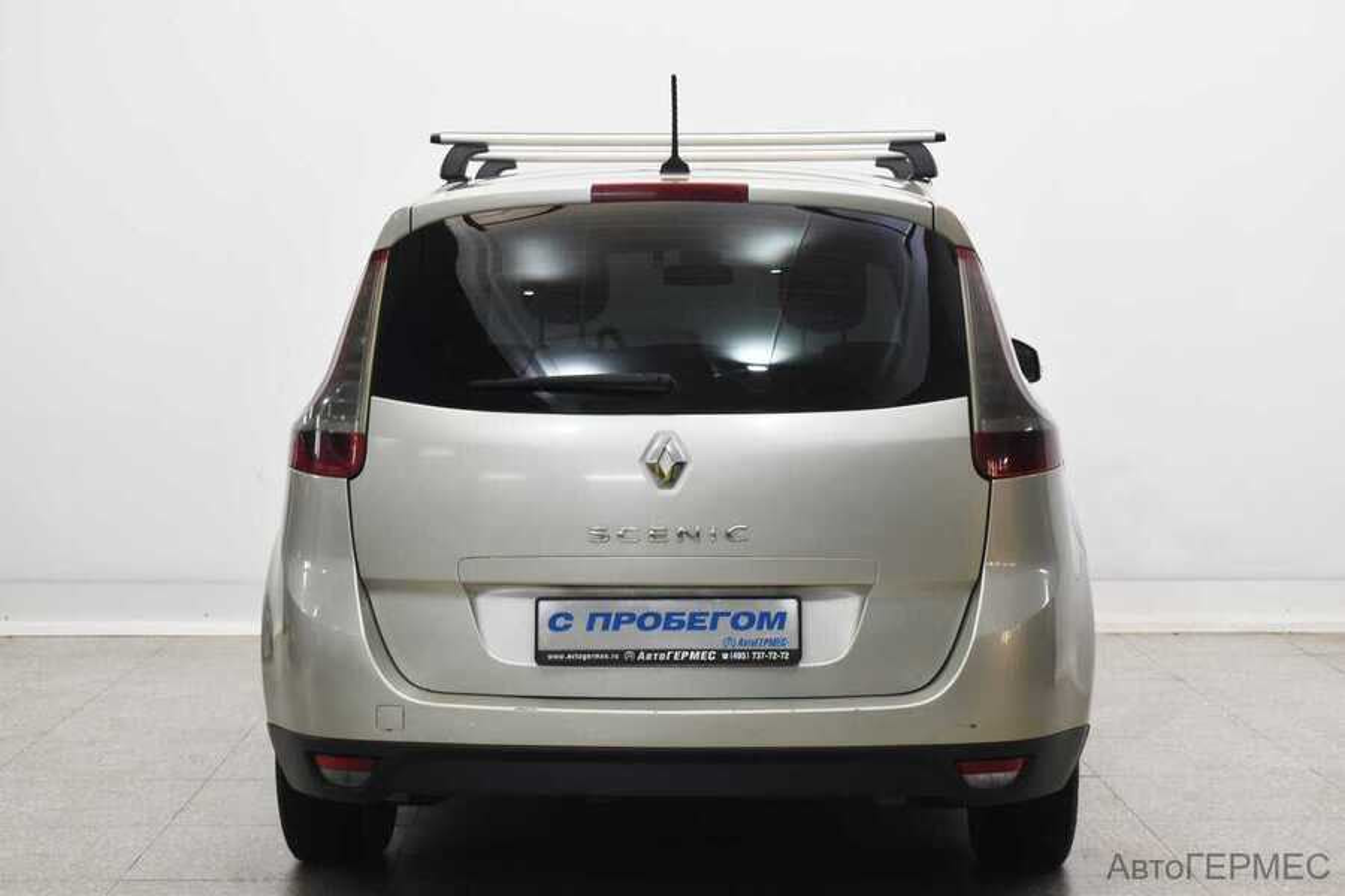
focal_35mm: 69
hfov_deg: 29.2
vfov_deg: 19.7
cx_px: 672
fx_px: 2578
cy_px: 448
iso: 800
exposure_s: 1/80
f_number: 6.3
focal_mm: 46
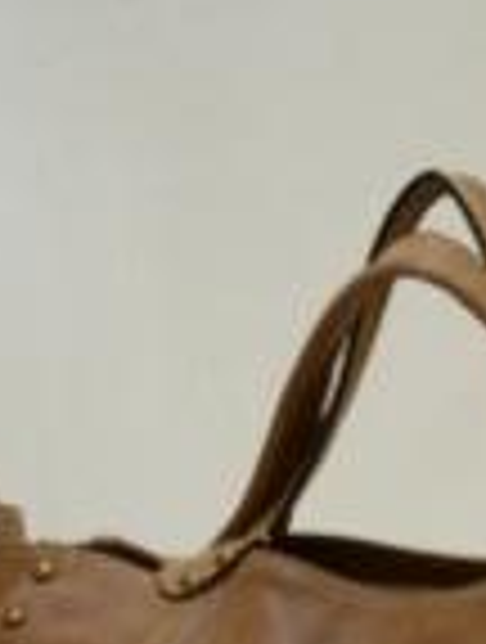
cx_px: 488
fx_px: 3522
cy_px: 788
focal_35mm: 189
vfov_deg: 10.3
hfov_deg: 7.9
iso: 1000
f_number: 5.6
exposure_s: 1/125
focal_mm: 42
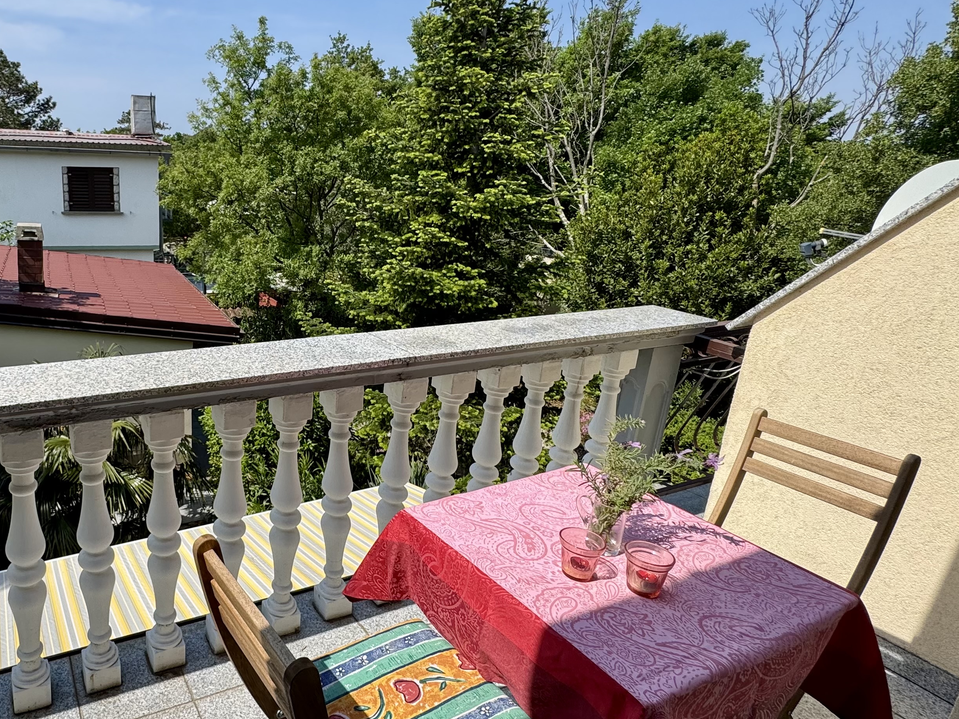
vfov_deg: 58.8
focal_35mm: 23
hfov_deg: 69.7
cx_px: 257
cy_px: 335
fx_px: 637
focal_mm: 2.22
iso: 40
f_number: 2.2
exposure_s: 1/1709
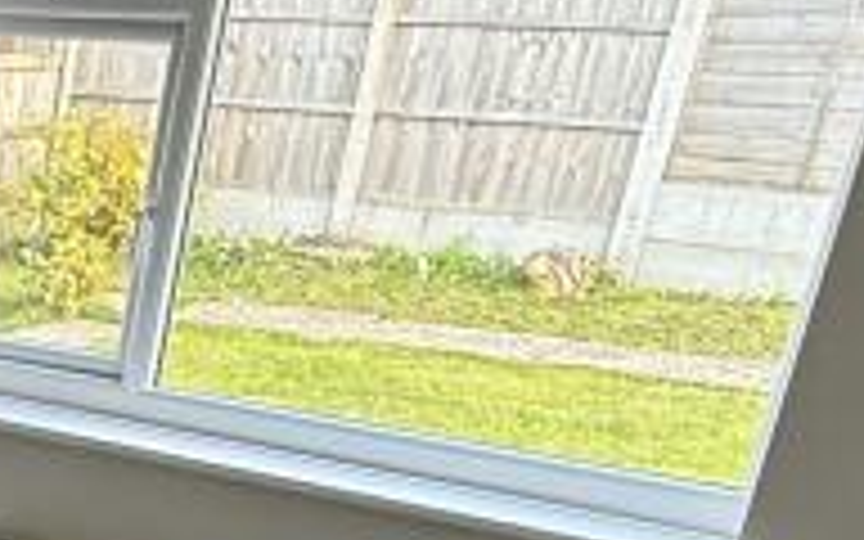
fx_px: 1860
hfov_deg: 20.7
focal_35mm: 79
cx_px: -562
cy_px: 756
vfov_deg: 15.5
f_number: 2.2
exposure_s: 1/99
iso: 160
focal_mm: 2.22
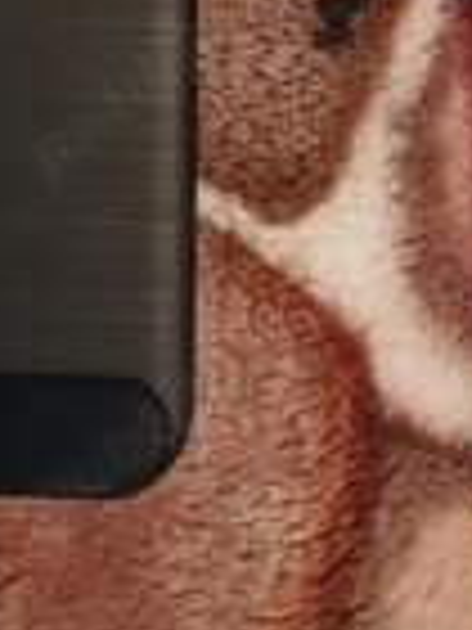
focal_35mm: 77
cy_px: -234
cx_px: -85
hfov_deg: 18.2
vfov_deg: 22.2
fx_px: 1400
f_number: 1.8
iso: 640
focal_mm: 3.98
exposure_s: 1/20
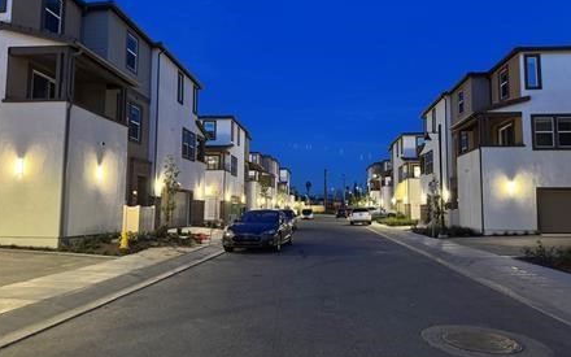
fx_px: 405
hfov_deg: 70.4
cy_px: 173
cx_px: 284
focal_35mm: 26
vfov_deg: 47.6
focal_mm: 6.76
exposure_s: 1/30
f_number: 1.78
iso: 800
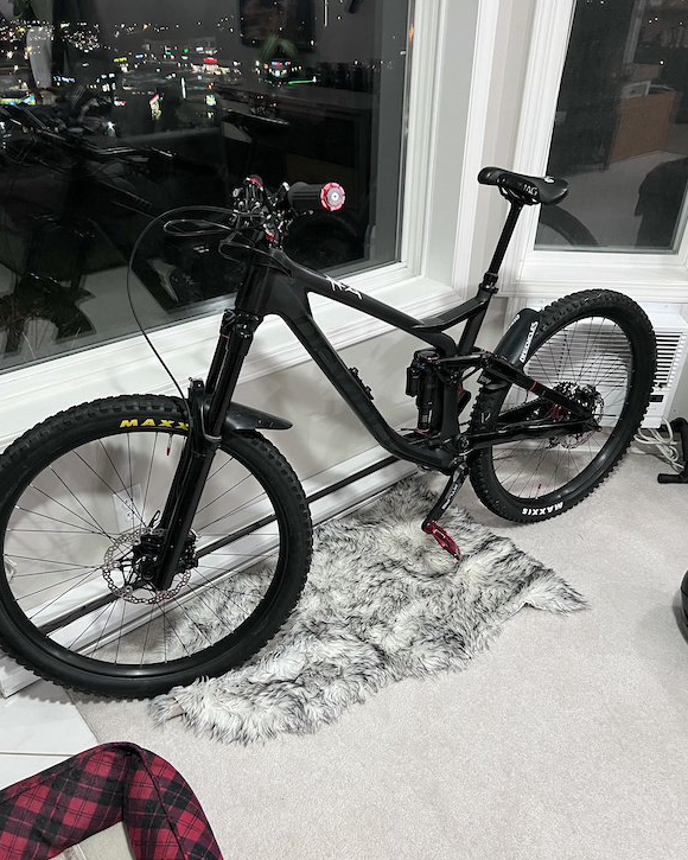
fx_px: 713
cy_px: 448
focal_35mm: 28
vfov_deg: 62.2
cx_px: 340
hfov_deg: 51.5
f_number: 1.5
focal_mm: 5.7
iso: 320
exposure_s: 1/60
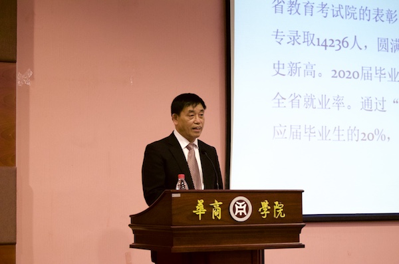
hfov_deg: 24.7
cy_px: 132
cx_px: 200
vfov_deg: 16.5
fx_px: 912
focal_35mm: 82
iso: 1000
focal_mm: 55
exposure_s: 1/30
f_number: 5.6
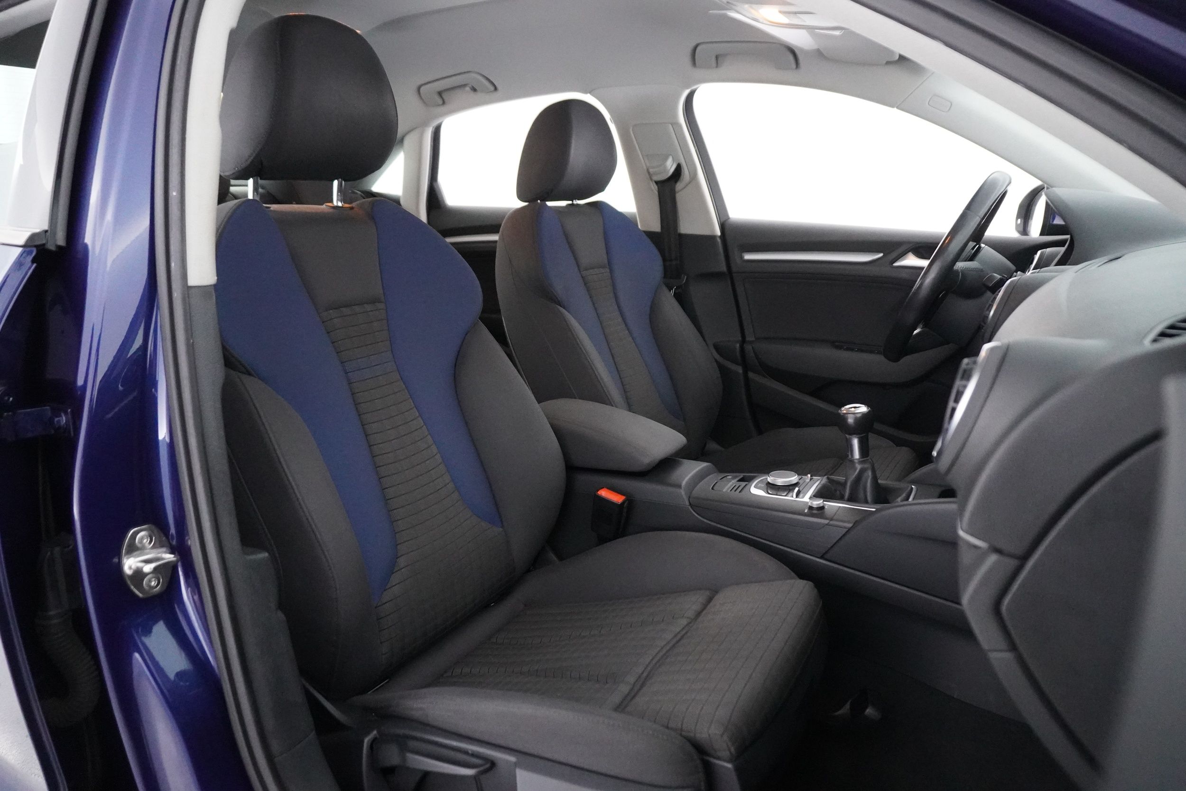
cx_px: 593
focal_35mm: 24
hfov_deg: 73.7
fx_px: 791
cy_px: 396
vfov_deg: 53.1
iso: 6400
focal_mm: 16
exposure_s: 1/80
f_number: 3.5
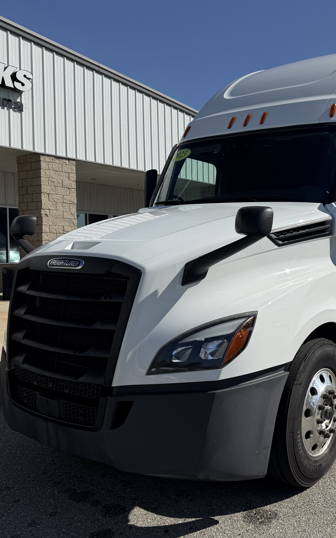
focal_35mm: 34
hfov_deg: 36.0
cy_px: 269
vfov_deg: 56.7
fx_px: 498
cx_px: 272
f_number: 1.78
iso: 80
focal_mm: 6.76
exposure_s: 1/9091
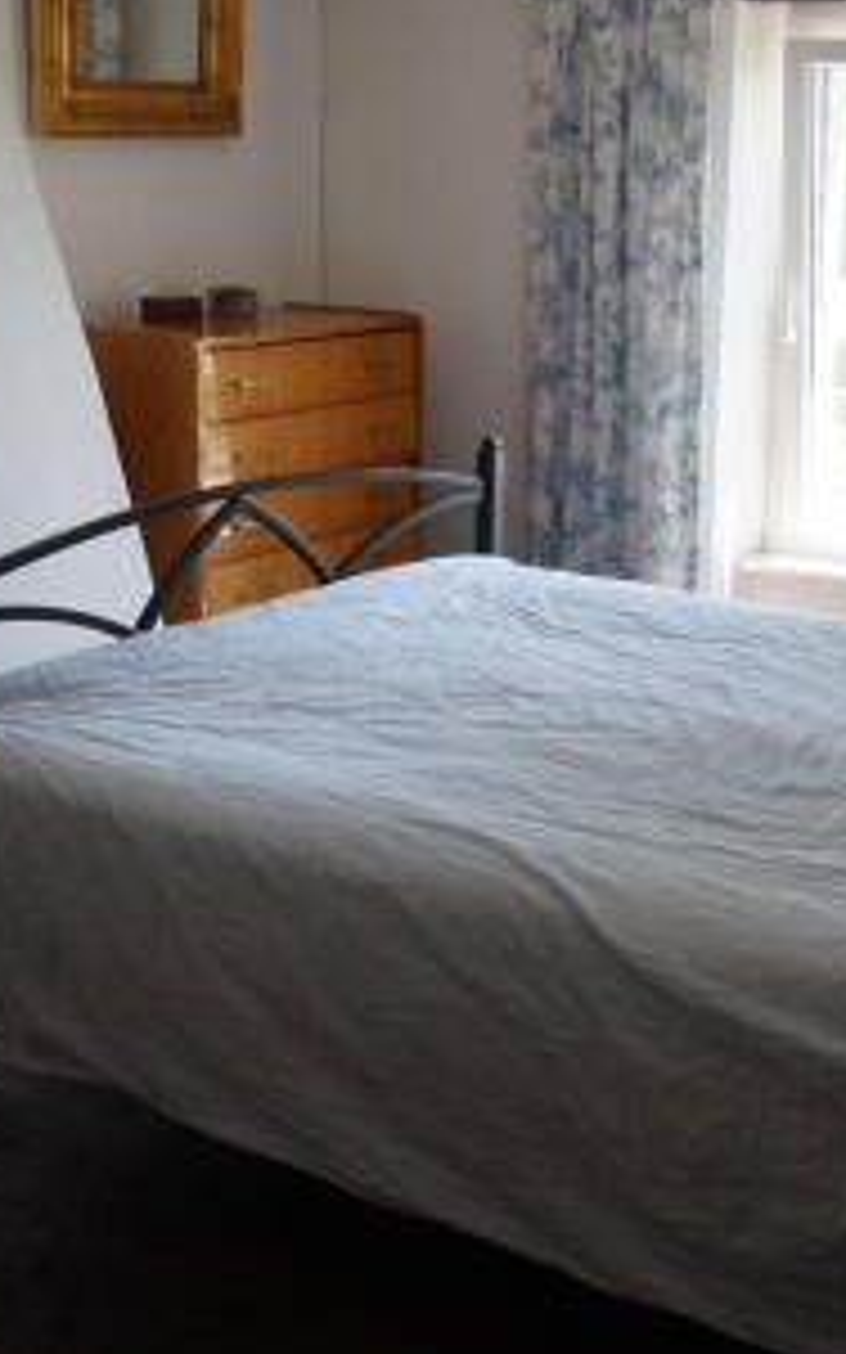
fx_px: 1875
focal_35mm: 51
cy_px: 690
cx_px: 572
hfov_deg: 25.3
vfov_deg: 39.7
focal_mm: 21
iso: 800
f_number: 4
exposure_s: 1/160
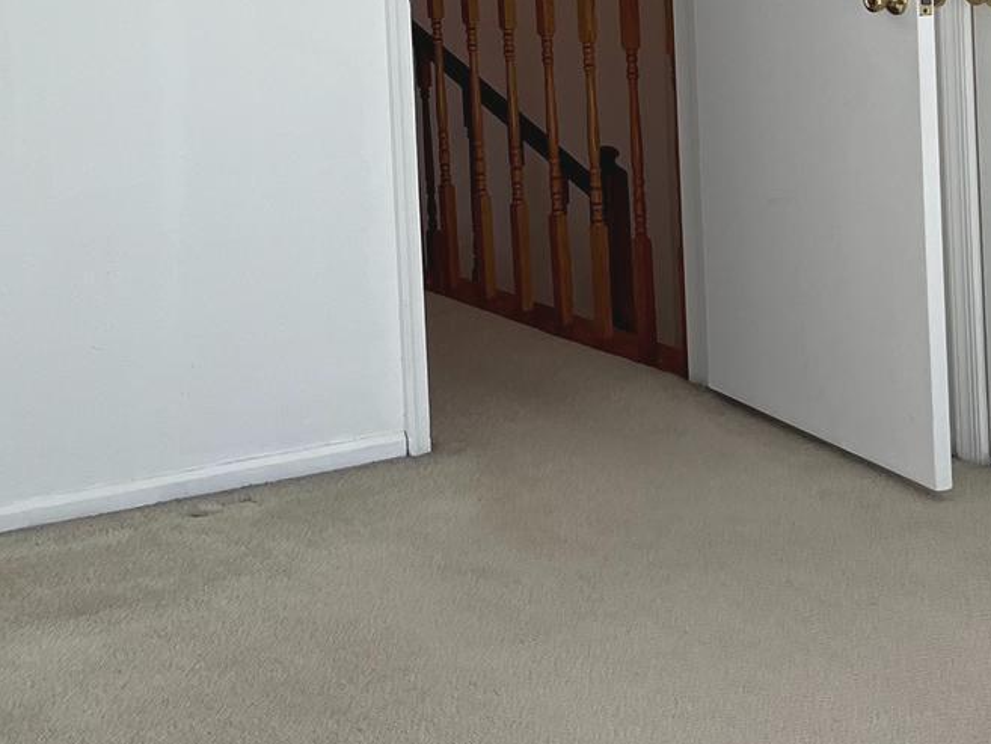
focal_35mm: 81
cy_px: -175
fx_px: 2319
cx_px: -50
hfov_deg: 22.9
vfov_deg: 17.3
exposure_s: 1/309
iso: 50
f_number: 1.6
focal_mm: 5.1
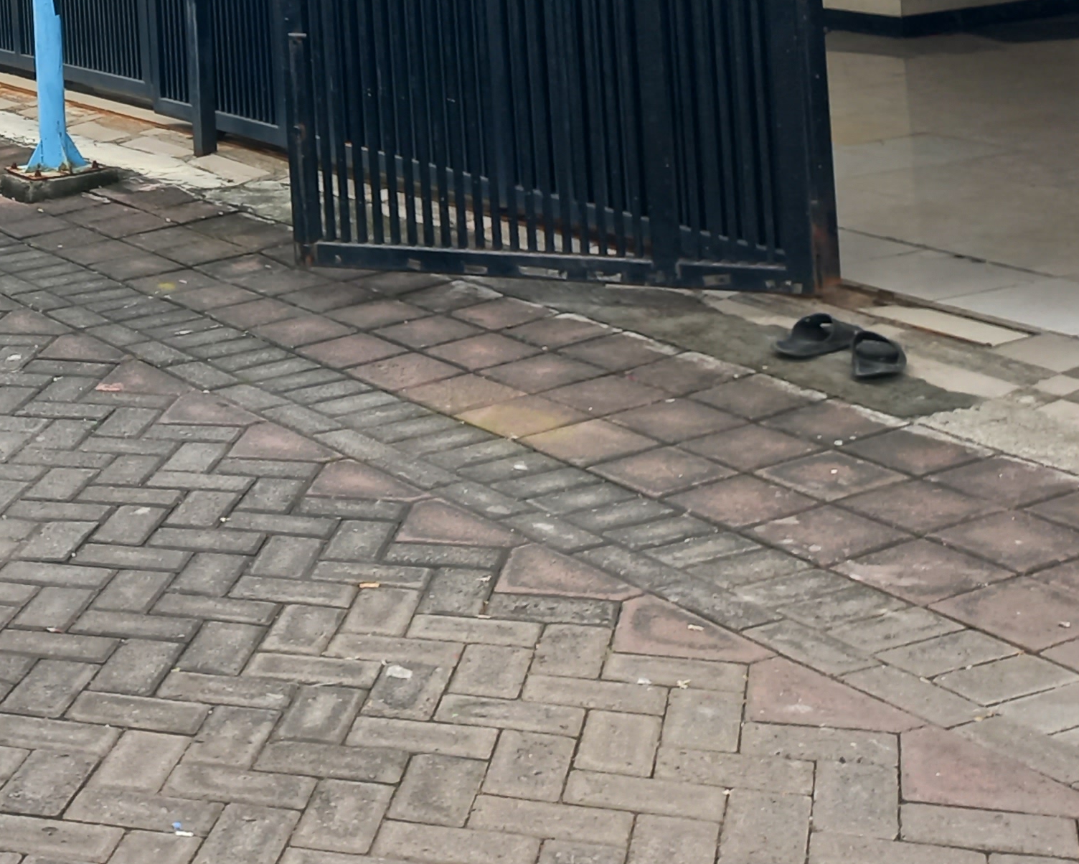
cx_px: -90
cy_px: -265
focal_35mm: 75
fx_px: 2396
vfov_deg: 18.9
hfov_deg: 23.9
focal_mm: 4.6
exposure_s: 1/100
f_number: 1.8
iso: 32
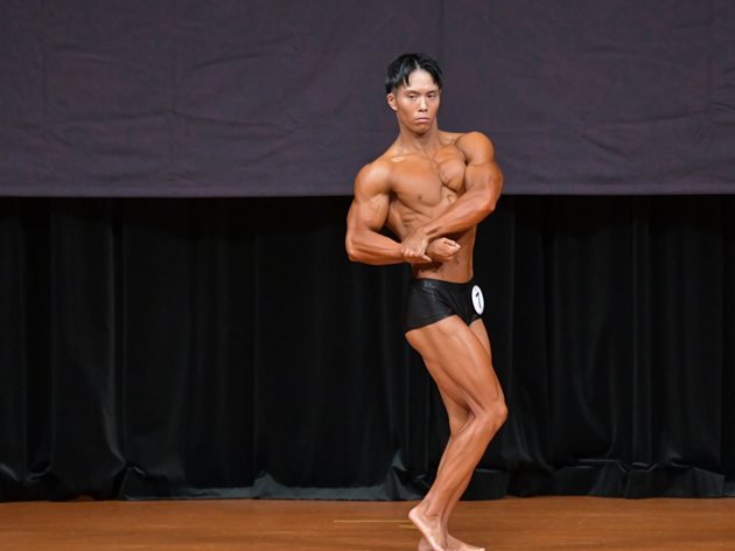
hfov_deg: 5.9
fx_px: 7153
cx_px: 424
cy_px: 277
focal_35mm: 337
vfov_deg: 4.4
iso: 5000
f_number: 5.6
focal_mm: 190
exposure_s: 1/400
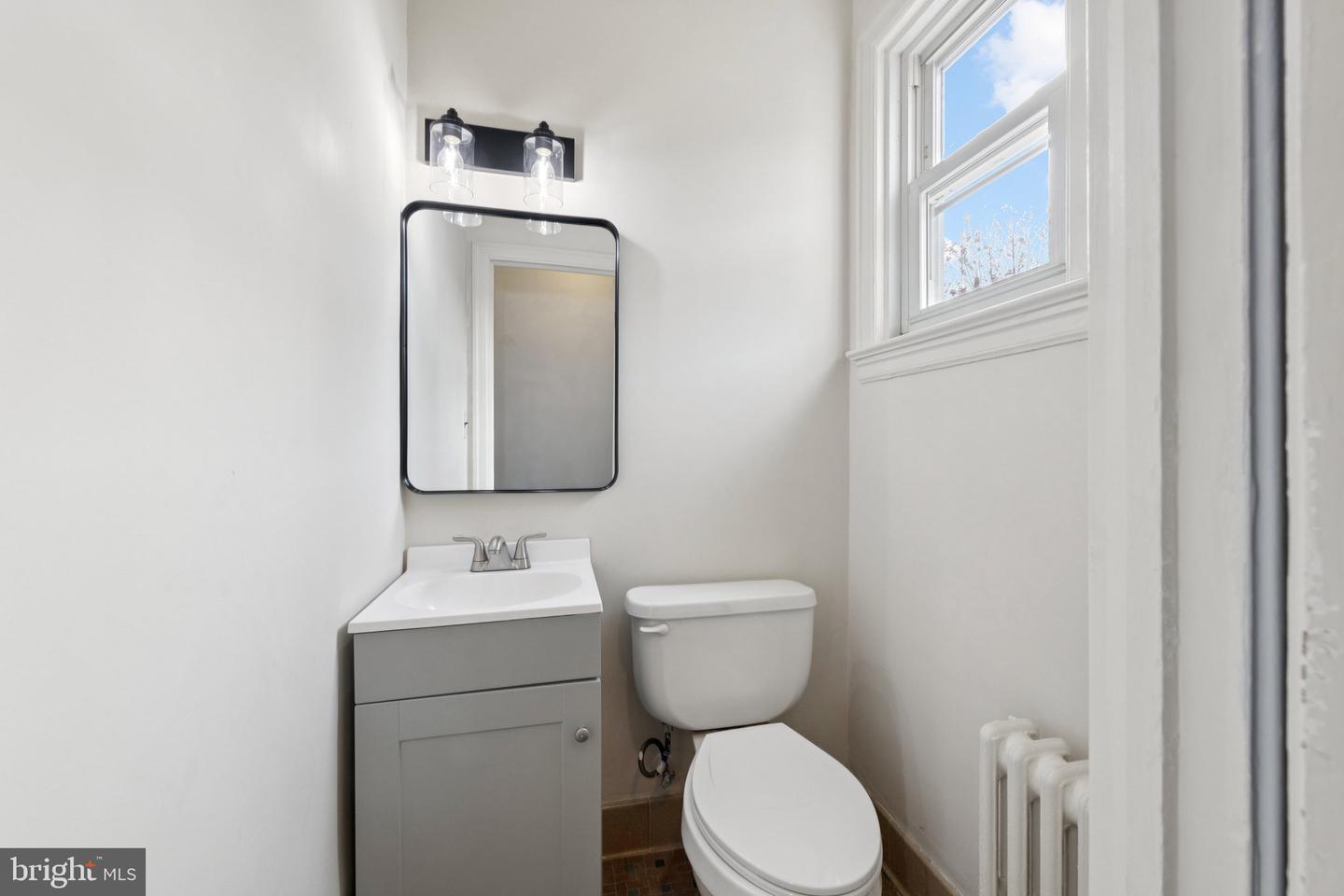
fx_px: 523
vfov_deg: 81.2
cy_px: 448
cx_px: 672
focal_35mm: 14
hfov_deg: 104.3
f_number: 9
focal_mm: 14
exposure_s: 1/100
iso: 250
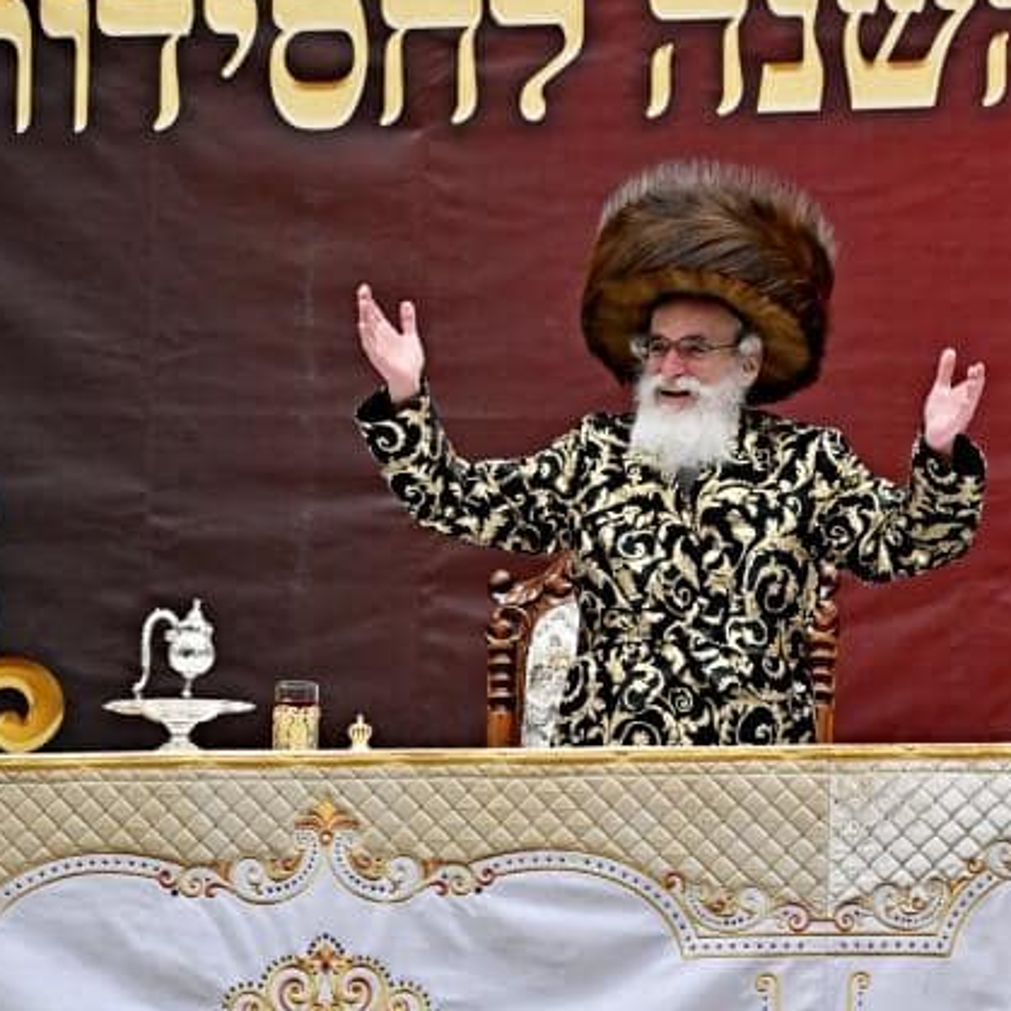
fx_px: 8228
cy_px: 666
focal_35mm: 249
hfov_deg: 7.0
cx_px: 732
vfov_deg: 7.0
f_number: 4
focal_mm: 120
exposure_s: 1/400
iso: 500
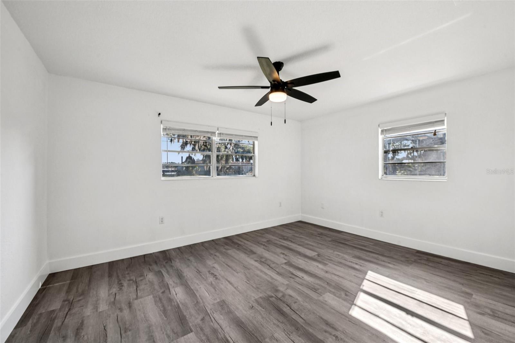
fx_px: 200
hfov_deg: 104.3
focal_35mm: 14
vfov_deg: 81.2
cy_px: 172
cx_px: 258
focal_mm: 14
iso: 400
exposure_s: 1/160
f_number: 8
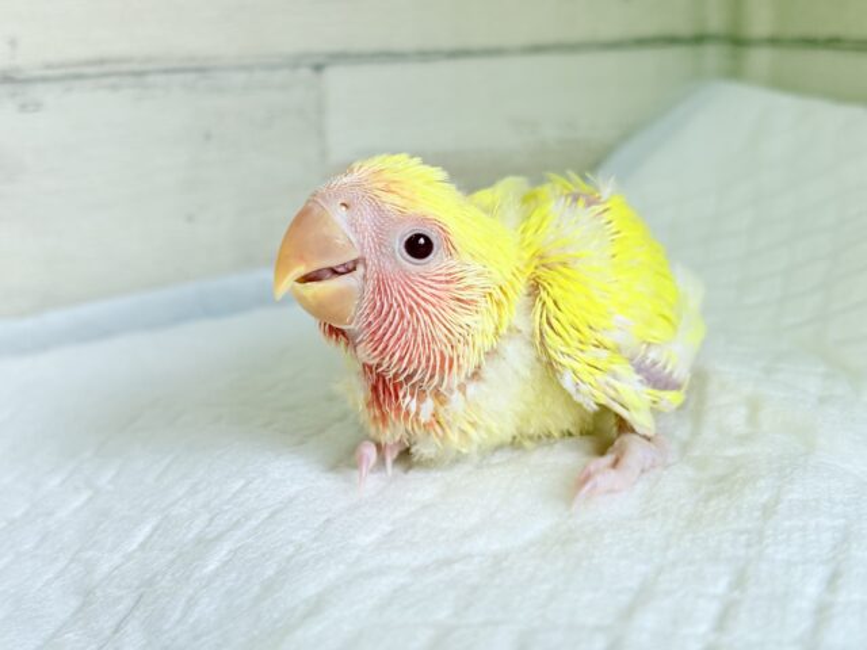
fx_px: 1302
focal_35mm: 52
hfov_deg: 36.8
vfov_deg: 28.0
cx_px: 434
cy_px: 325
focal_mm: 5.96
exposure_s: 1/50
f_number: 1.6
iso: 50
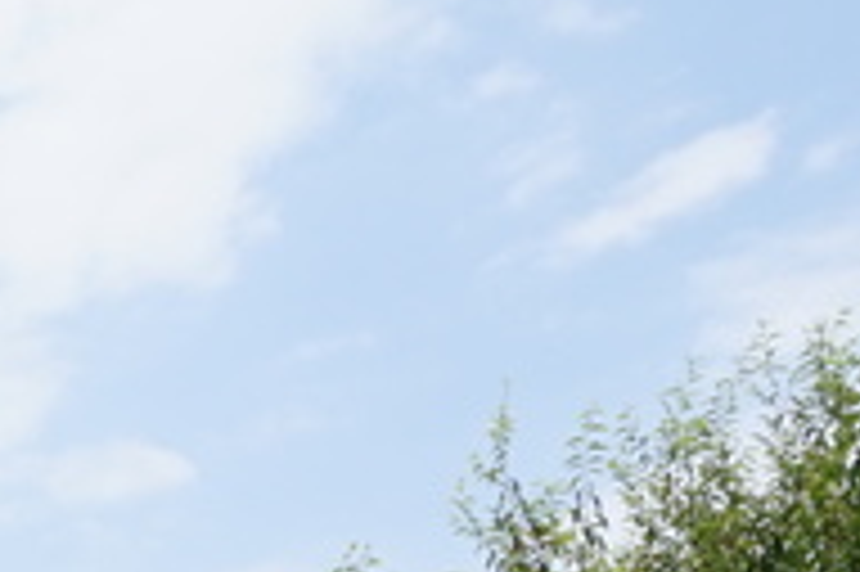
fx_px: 2029
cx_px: -883
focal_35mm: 85
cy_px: 1261
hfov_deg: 17.2
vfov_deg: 13.1
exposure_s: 1/80
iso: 100
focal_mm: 10
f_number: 14
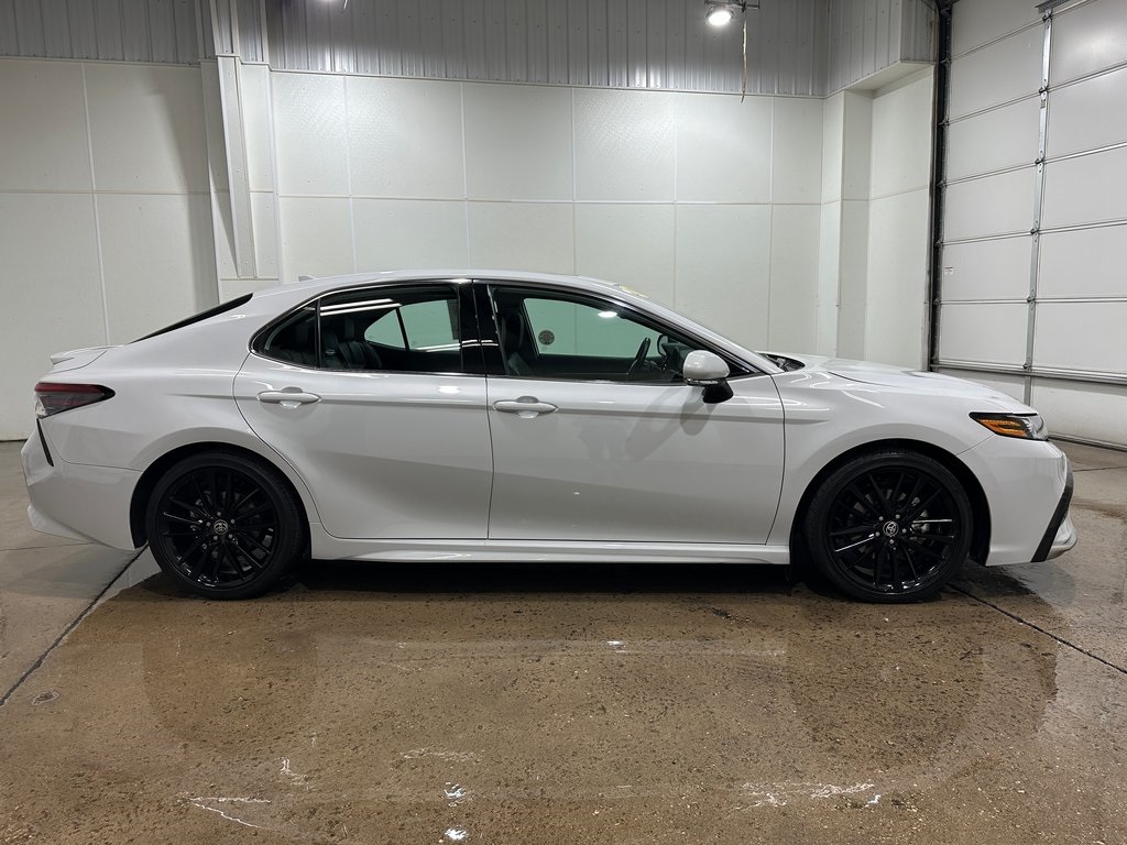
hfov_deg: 71.6
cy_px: 422
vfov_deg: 56.8
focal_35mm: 24
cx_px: 564
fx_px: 781
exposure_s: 1/206
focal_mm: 6.86
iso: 64
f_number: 1.78
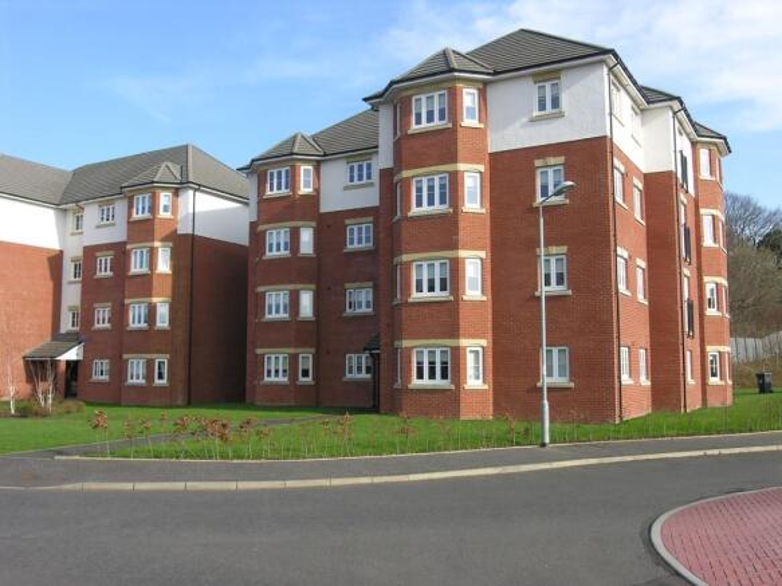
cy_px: 293
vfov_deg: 41.8
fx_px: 768
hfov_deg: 54.0
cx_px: 391
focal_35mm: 34
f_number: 5.2
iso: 50
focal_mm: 8.7
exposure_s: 1/142
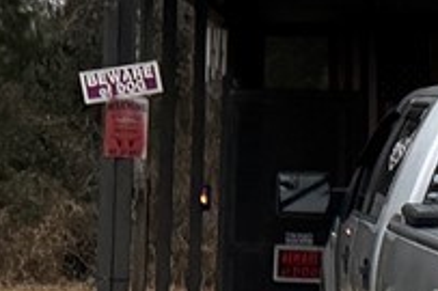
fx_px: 2395
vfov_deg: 7.0
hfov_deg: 10.0
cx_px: 742
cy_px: 220
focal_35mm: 197
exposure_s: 1/40
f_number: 1.78
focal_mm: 6.76
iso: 1000
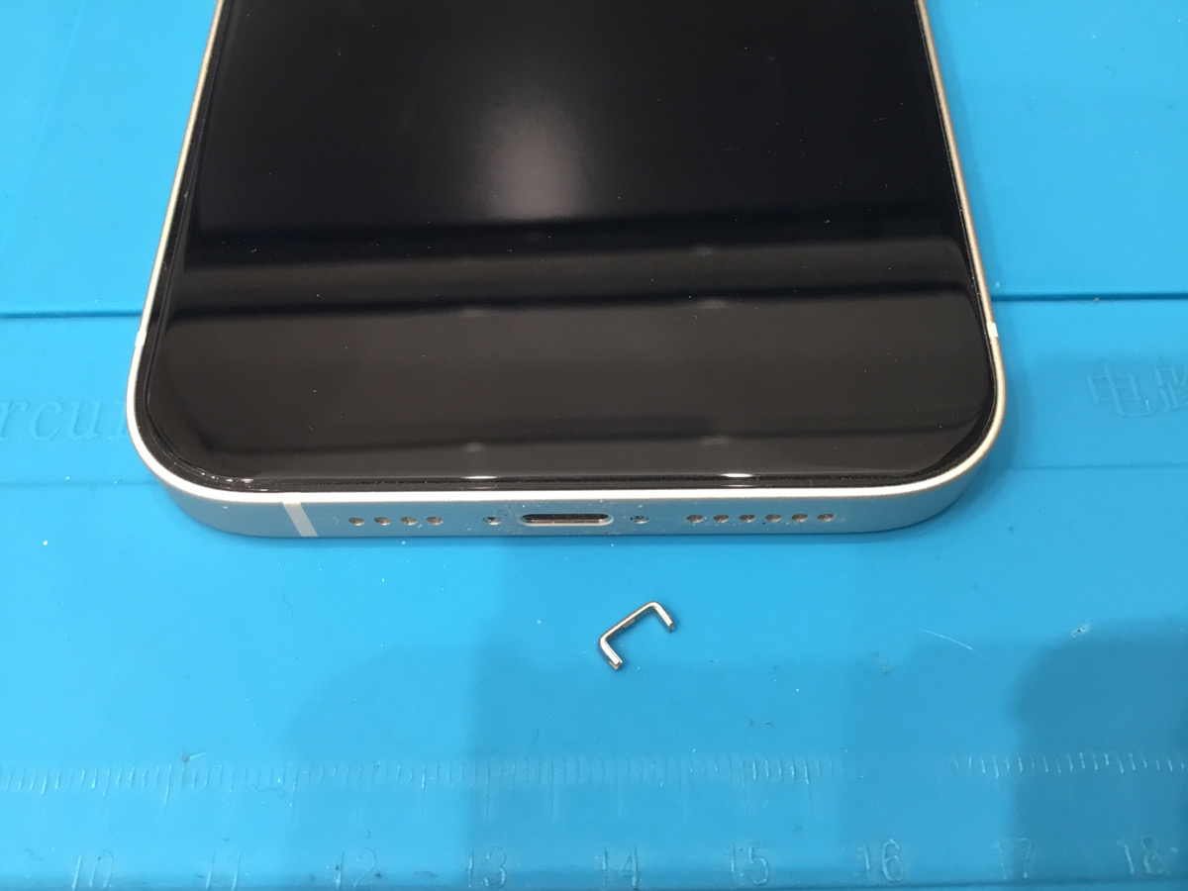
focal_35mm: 31
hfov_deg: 58.4
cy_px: 446
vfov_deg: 45.4
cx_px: 594
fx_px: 1064
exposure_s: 1/30
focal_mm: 3.3
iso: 50
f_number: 2.4
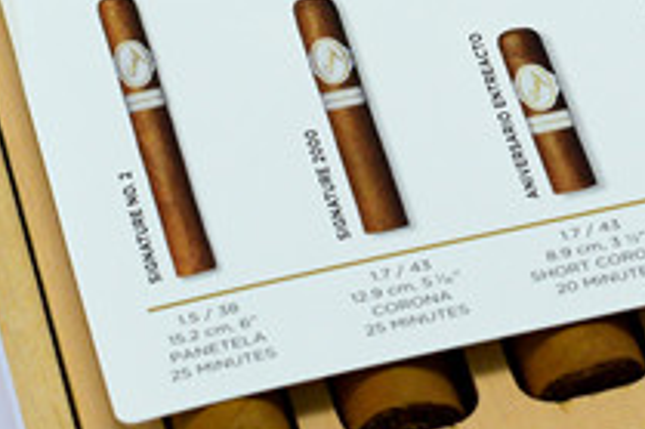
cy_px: -49
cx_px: 824
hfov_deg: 7.6
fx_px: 4816
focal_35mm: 269
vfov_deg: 5.1
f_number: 5.6
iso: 200
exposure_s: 1/125
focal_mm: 50
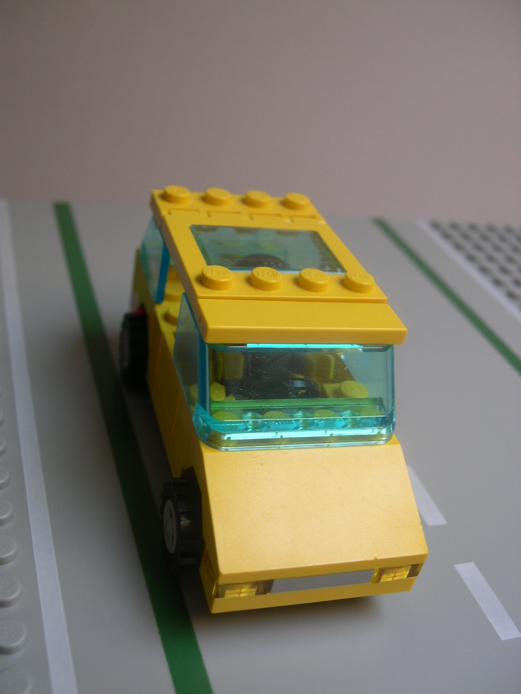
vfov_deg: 49.0
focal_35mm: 38
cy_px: 347
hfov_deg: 37.7
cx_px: 260
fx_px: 763
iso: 100
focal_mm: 8
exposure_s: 1/53.9
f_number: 2.8
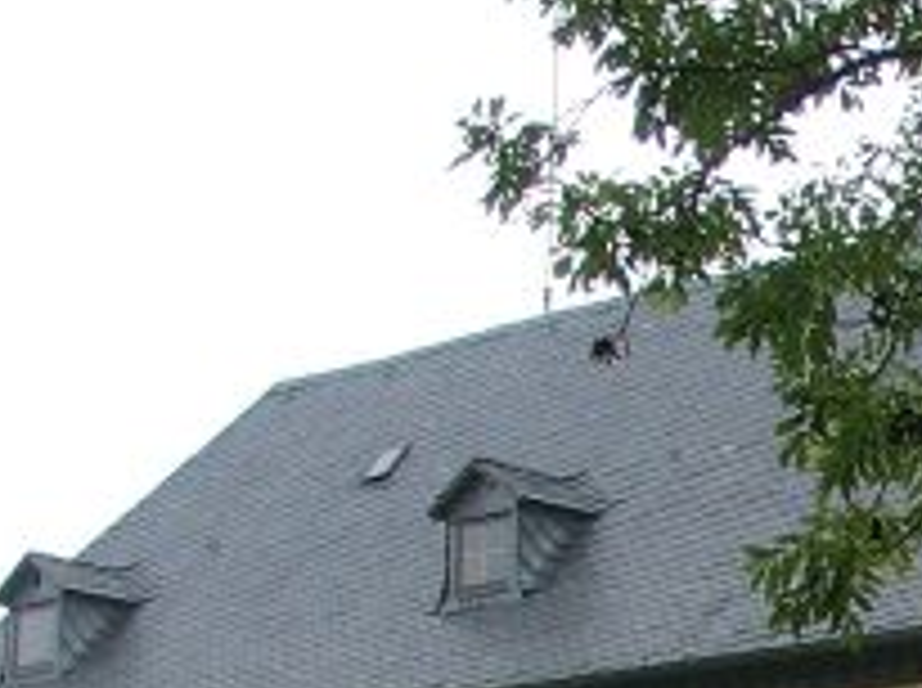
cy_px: 904
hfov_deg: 14.0
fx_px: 3536
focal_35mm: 133
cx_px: 1349
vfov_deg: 10.8
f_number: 4
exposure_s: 1/119
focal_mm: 7.13
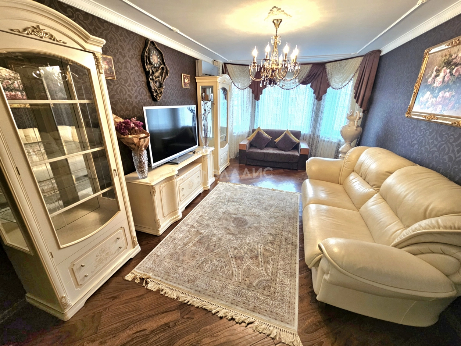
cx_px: 230
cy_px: 173
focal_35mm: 13
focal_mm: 2.2
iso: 160
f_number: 2.2
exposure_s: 1/50
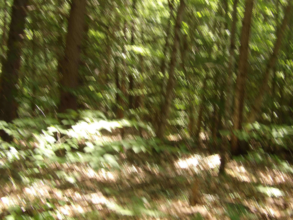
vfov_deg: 27.5
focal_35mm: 53
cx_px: 146
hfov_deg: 36.2
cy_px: 110
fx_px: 449
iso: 118
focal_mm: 9.5
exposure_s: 1/40
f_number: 3.9
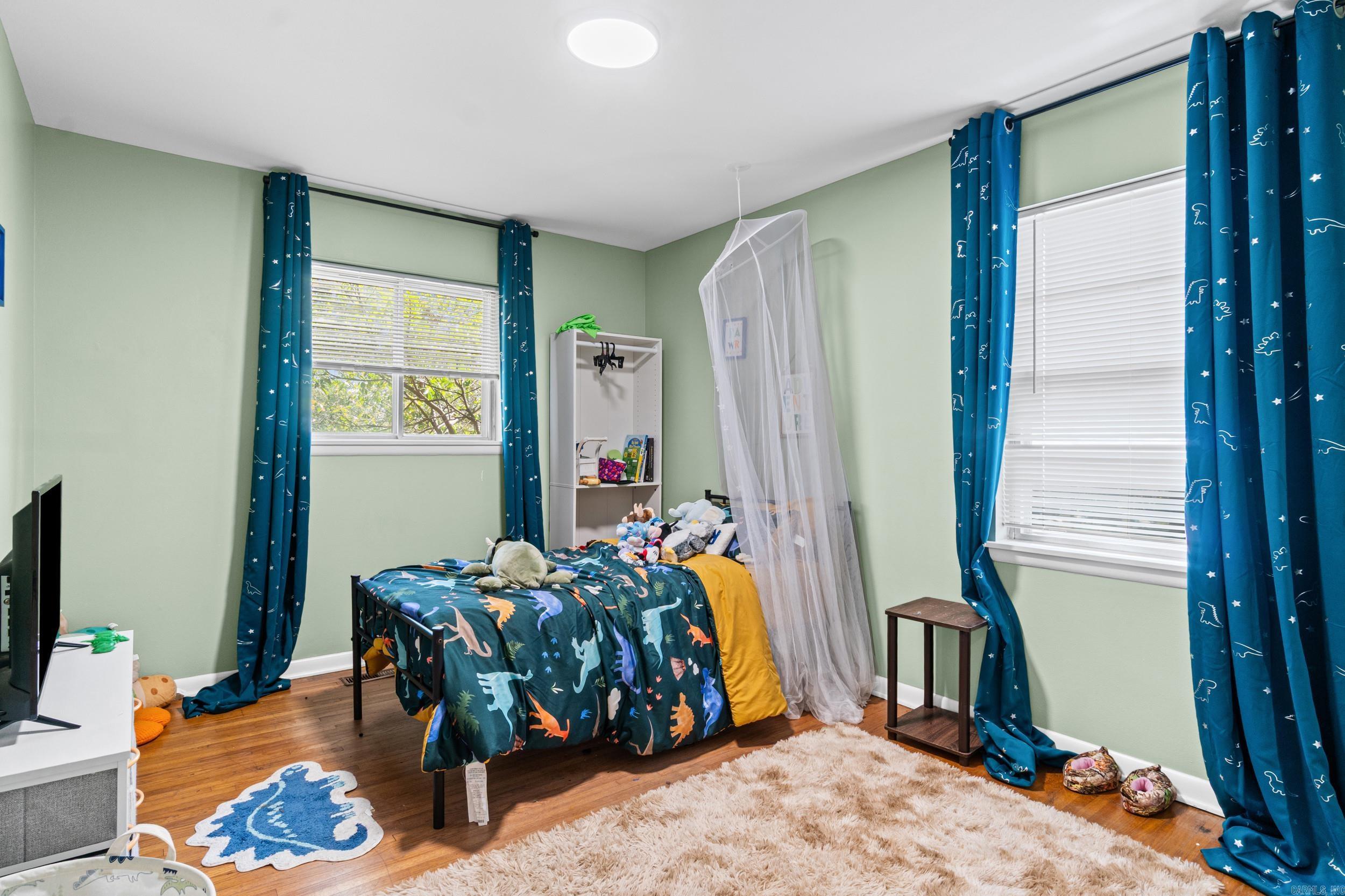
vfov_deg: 67.4
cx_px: 672
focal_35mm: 18
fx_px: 672
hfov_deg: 90.0
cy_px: 448
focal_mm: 12
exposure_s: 1/1.25
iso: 250
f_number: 9
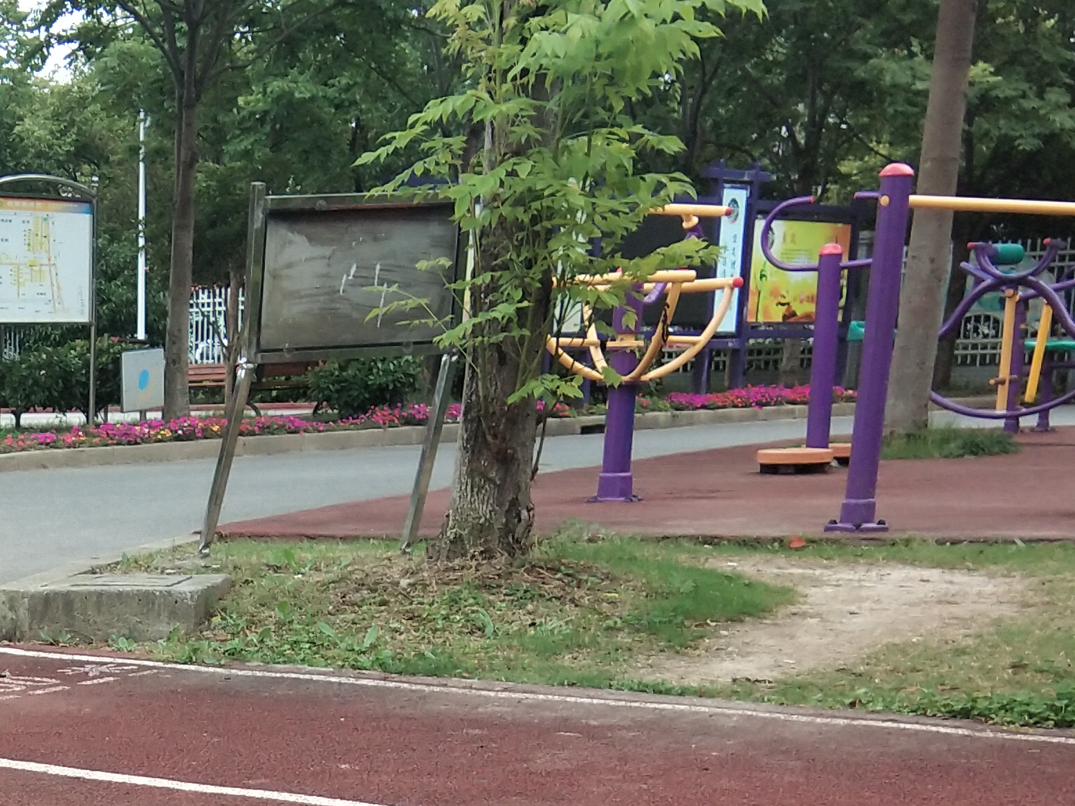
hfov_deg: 22.3
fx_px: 2577
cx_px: -100
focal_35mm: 83
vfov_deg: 16.8
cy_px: 1021
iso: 50
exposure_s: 1/305
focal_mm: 3.69
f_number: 2.2
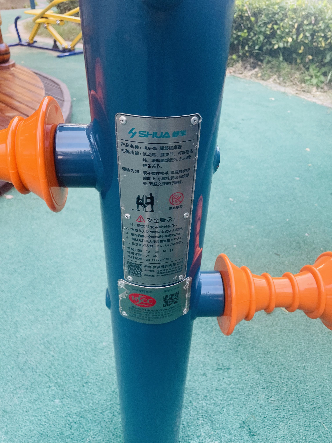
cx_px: 166
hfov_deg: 53.1
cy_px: 222
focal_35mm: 26
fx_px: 332
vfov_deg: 67.3
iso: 80
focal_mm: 4.2
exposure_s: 1/121
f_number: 1.6
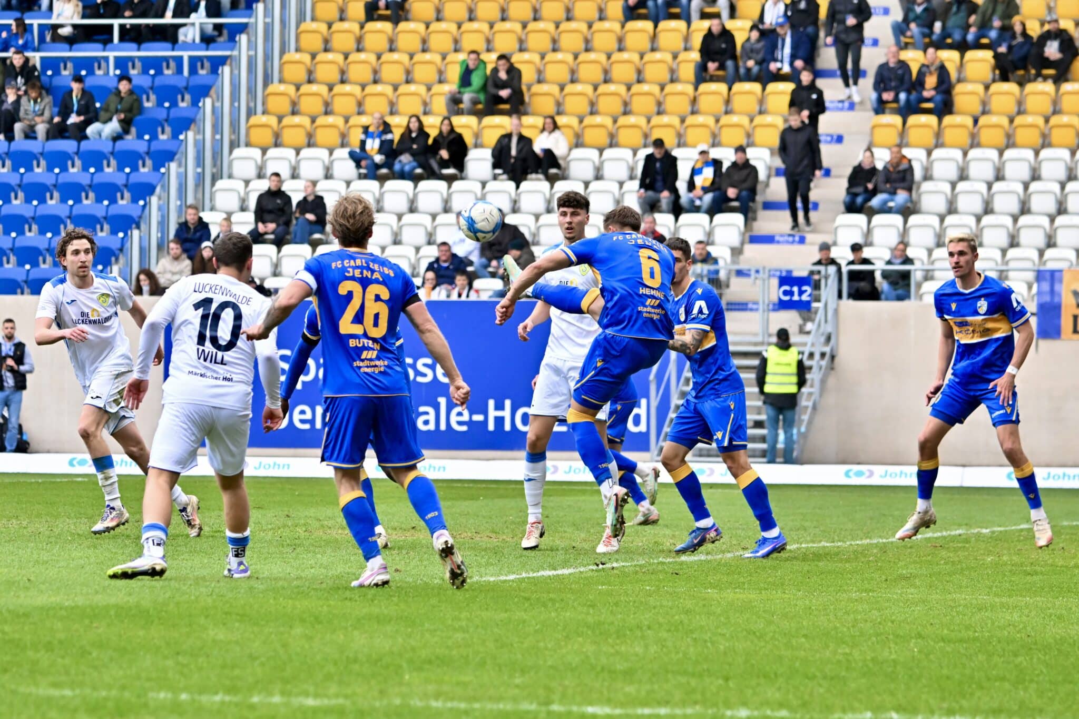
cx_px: 540
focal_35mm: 165
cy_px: 360
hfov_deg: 12.5
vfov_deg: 8.3
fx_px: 4945
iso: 1800
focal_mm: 165
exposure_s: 1/1600
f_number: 5
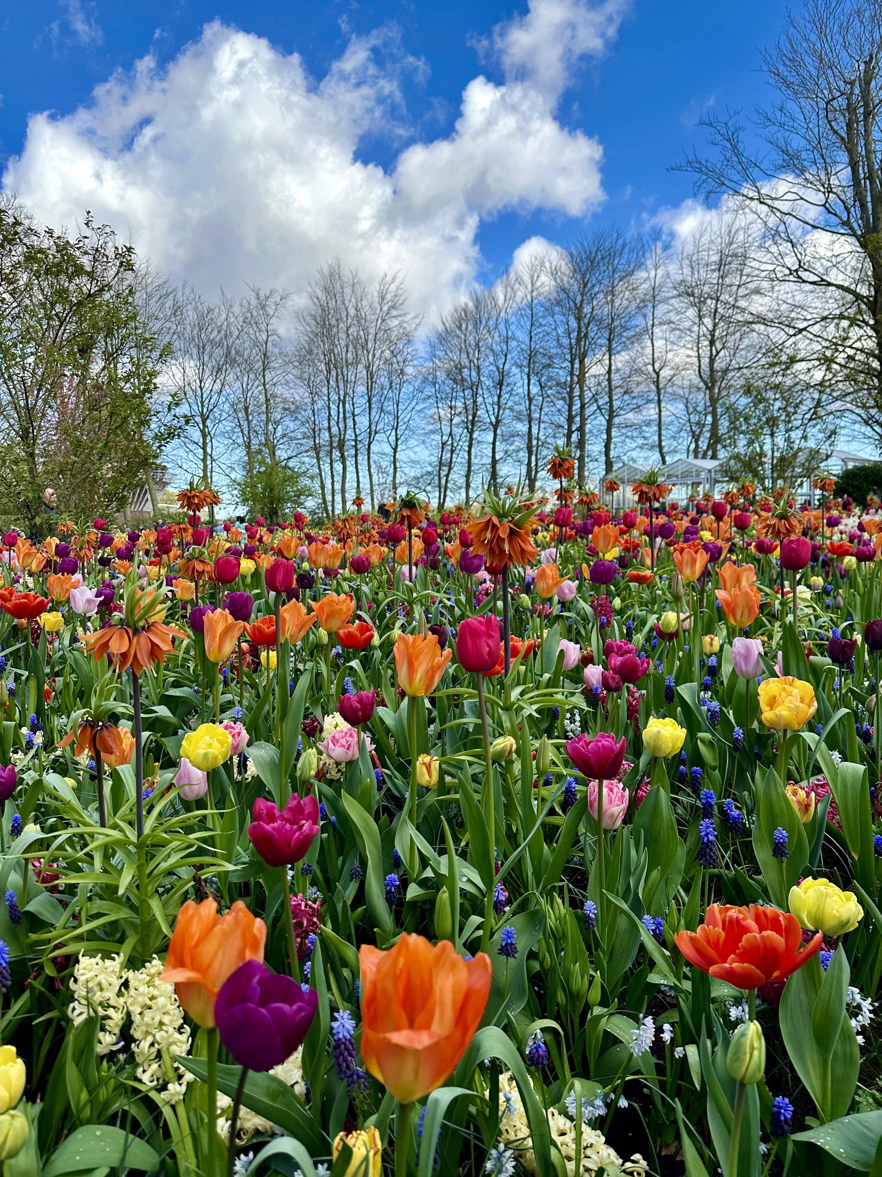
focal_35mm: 24
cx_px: 441
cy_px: 588
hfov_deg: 56.8
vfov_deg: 71.6
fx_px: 815
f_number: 1.78
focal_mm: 6.86
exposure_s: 1/1988
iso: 80
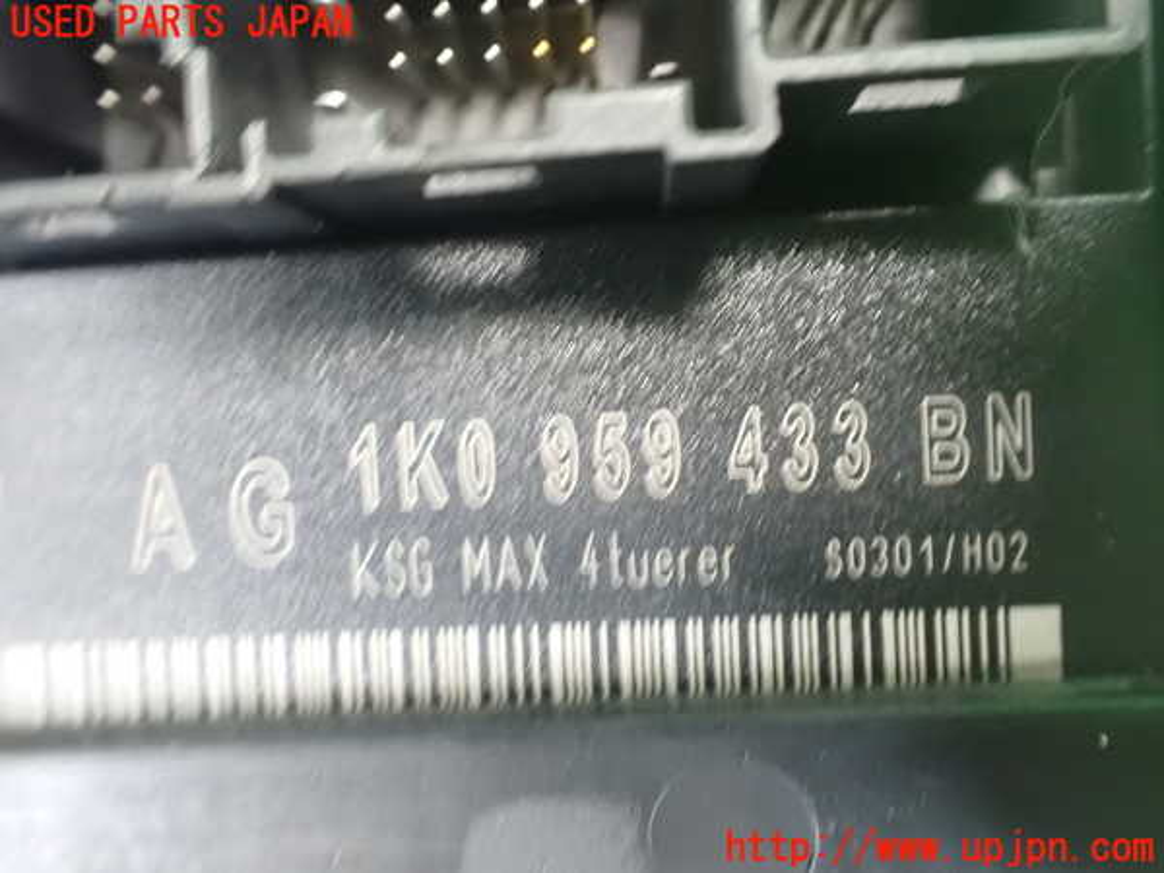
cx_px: 582
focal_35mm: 30
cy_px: 436
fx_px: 1009
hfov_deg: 60.0
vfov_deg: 46.8
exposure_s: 1/20
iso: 1600
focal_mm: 5.4
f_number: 2.3
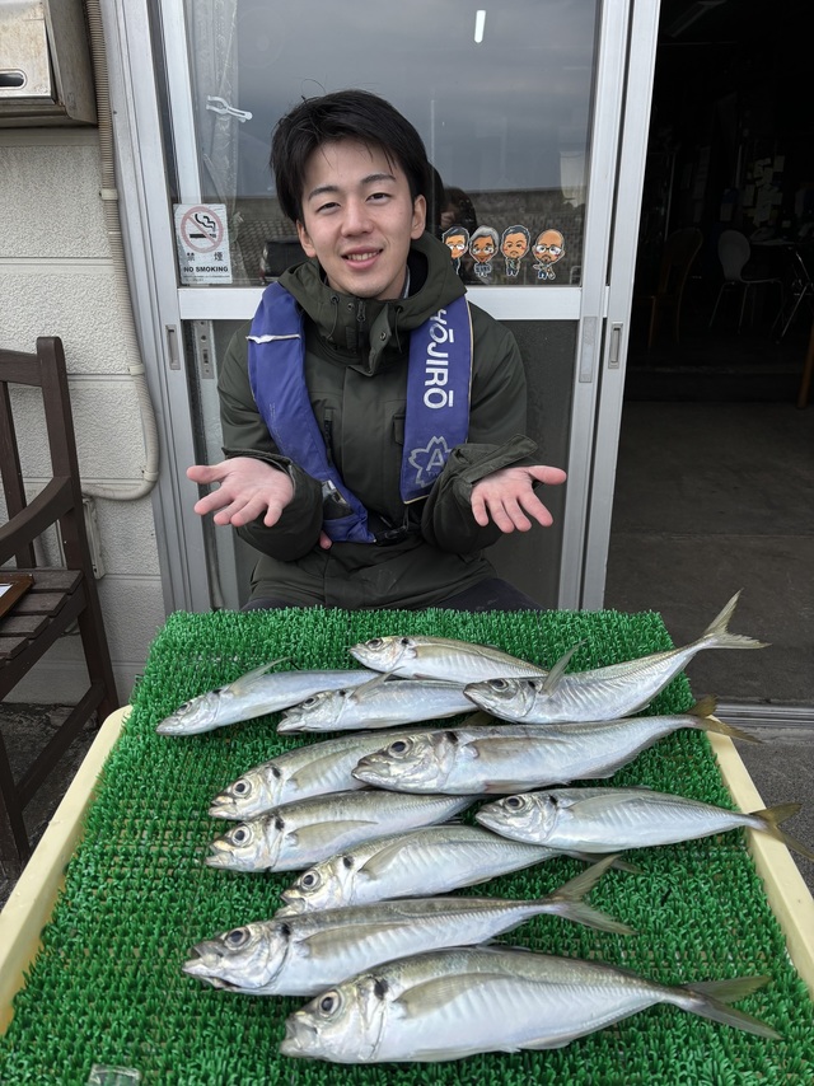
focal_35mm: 26
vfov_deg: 67.3
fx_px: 816
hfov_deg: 53.0
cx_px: 407
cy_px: 543
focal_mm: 5.96
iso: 50
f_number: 1.6
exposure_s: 1/1139
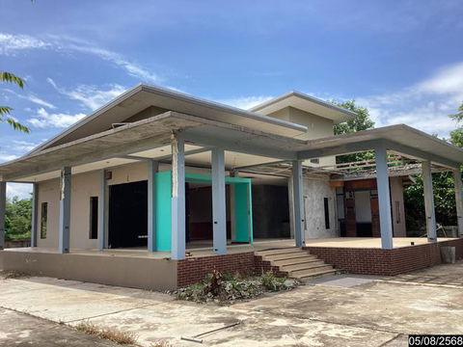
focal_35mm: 31
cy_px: 174
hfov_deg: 58.4
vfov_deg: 45.4
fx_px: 415
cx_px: 232
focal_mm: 3.3
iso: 25
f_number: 2.4
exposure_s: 1/1031
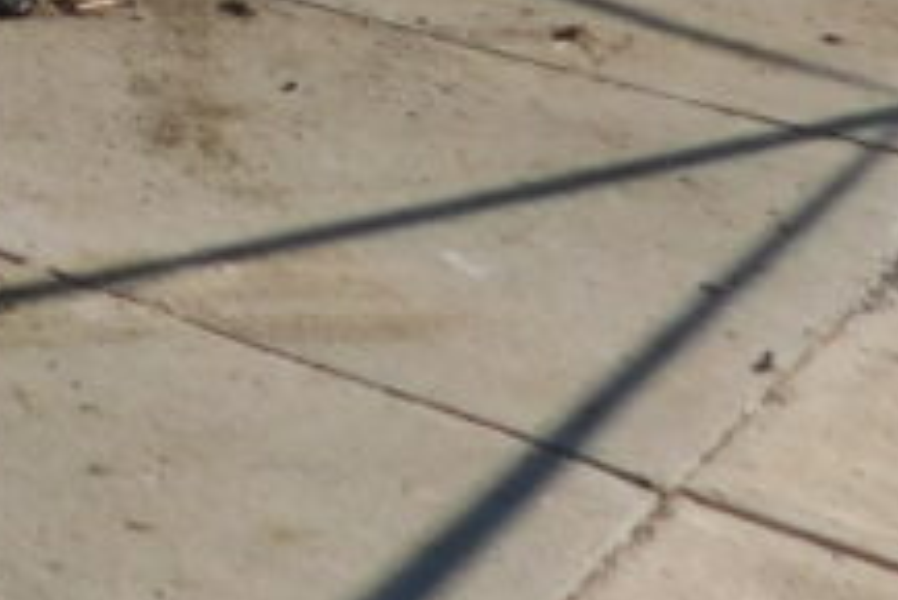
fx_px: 2821
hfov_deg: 15.3
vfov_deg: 10.8
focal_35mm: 113
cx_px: -790
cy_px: -712
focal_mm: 4
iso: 125
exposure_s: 1/1000
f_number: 3
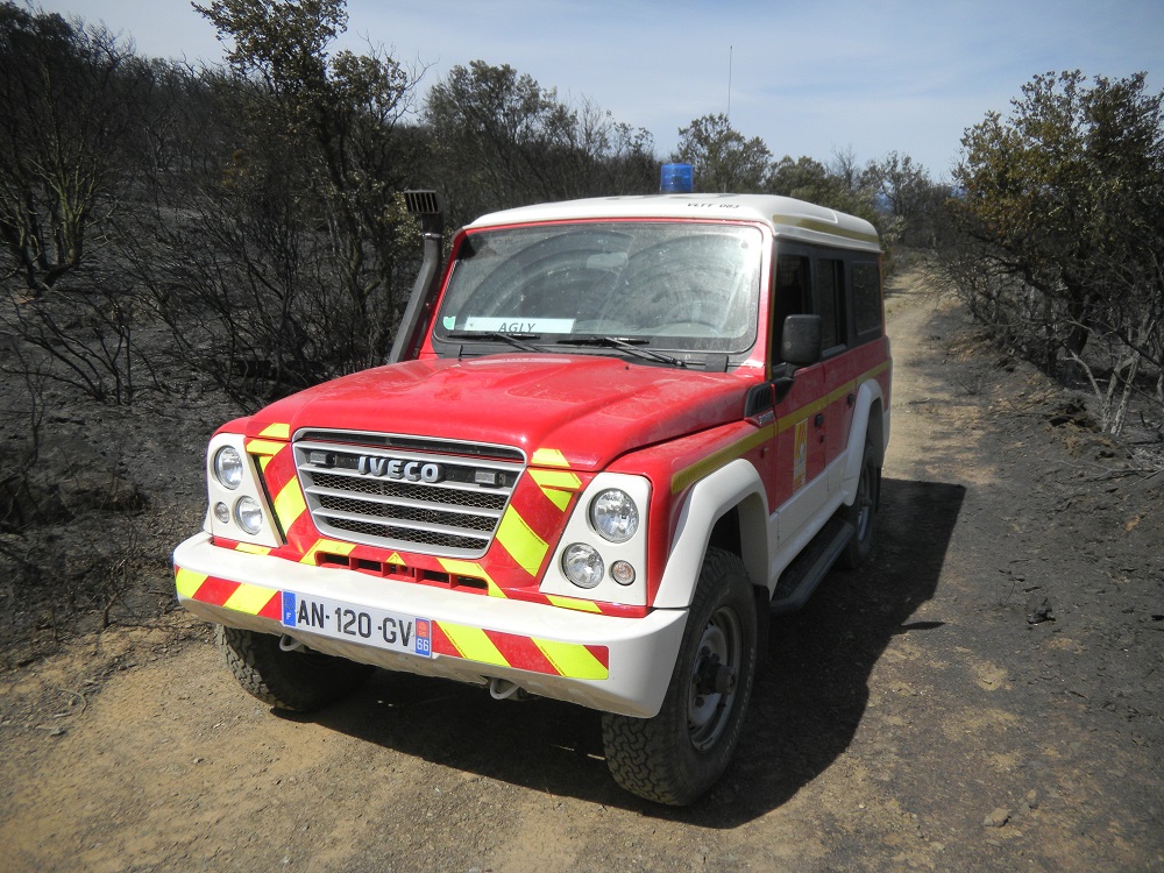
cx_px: 582
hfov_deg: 63.4
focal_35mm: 28
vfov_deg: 49.7
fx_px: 942
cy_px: 436
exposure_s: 1/288
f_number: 7.9
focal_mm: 5
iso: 80
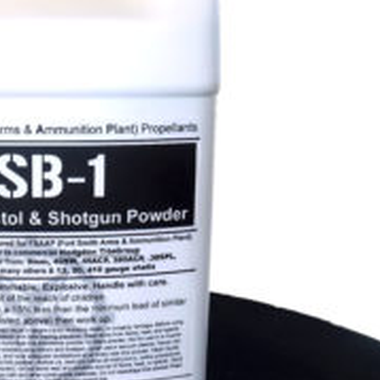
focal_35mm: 58
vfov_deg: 29.5
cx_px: 30
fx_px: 720
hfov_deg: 28.3
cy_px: 167
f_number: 3.1
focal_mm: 4
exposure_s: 1/30
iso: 160
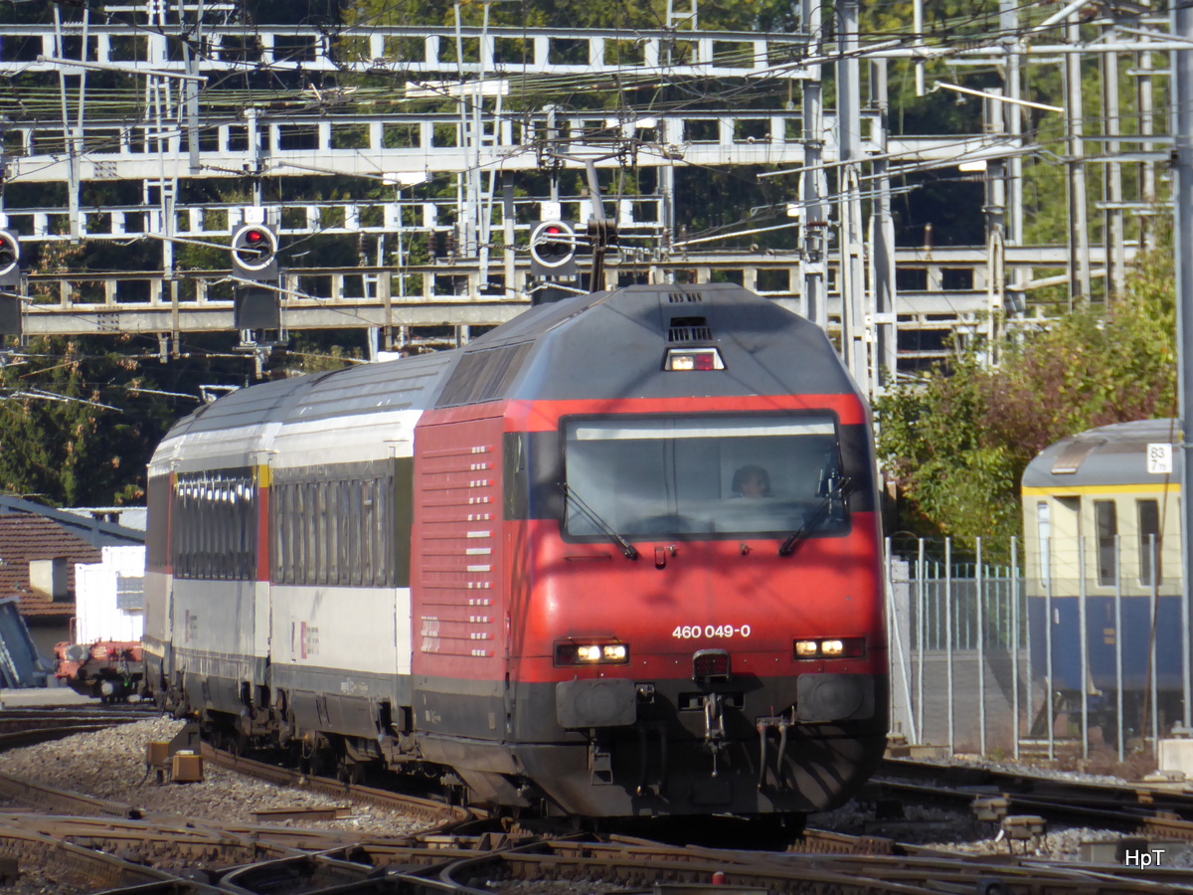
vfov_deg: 2.2
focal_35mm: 678
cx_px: 596
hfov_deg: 2.9
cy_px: 448
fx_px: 23366
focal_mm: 121.5
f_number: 6.3
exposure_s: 1/500
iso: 200
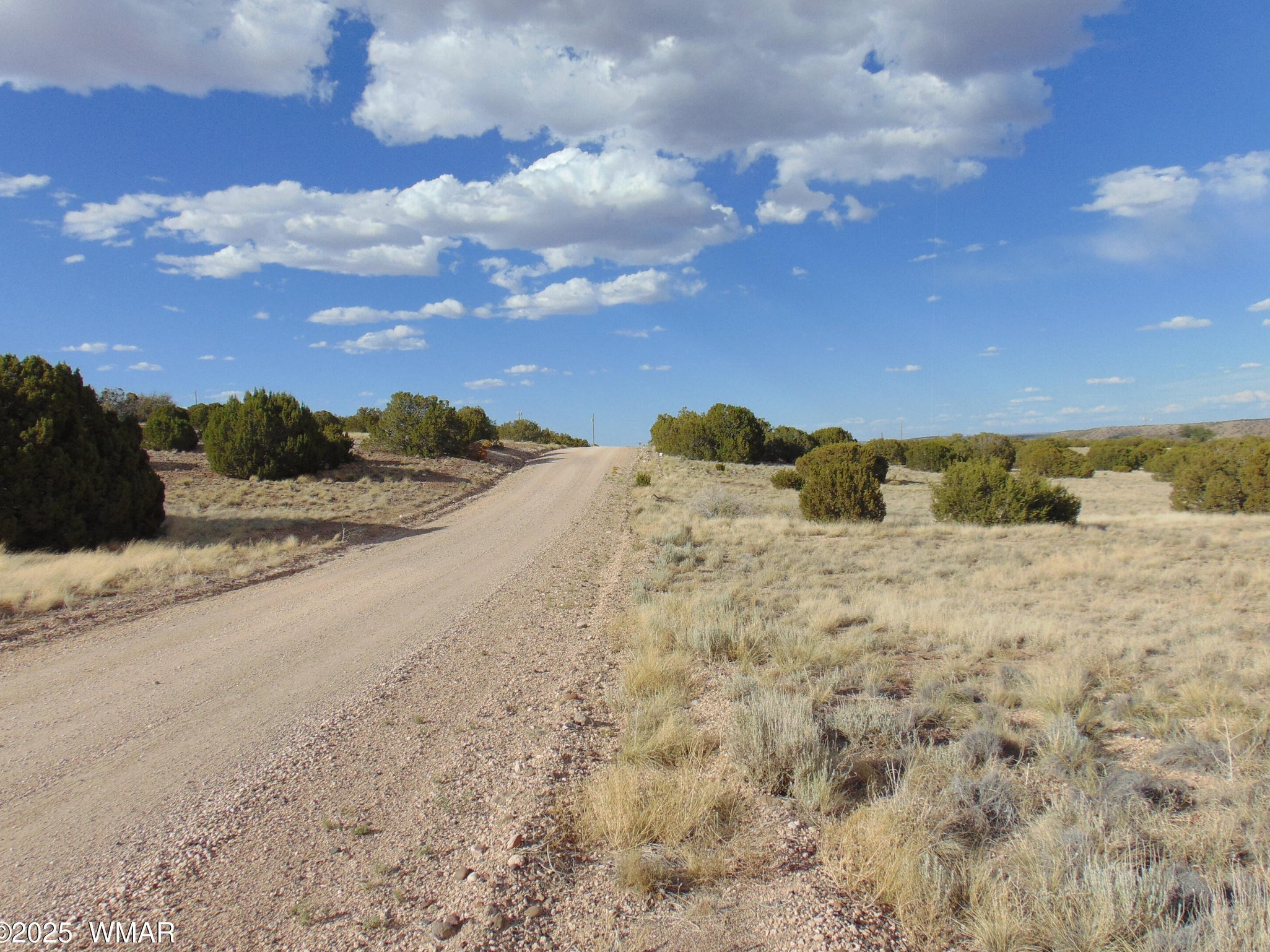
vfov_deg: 53.1
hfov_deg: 67.3
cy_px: 483
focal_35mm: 26
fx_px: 954
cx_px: 649
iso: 80
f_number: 7.7
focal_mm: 4.5
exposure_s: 1/400
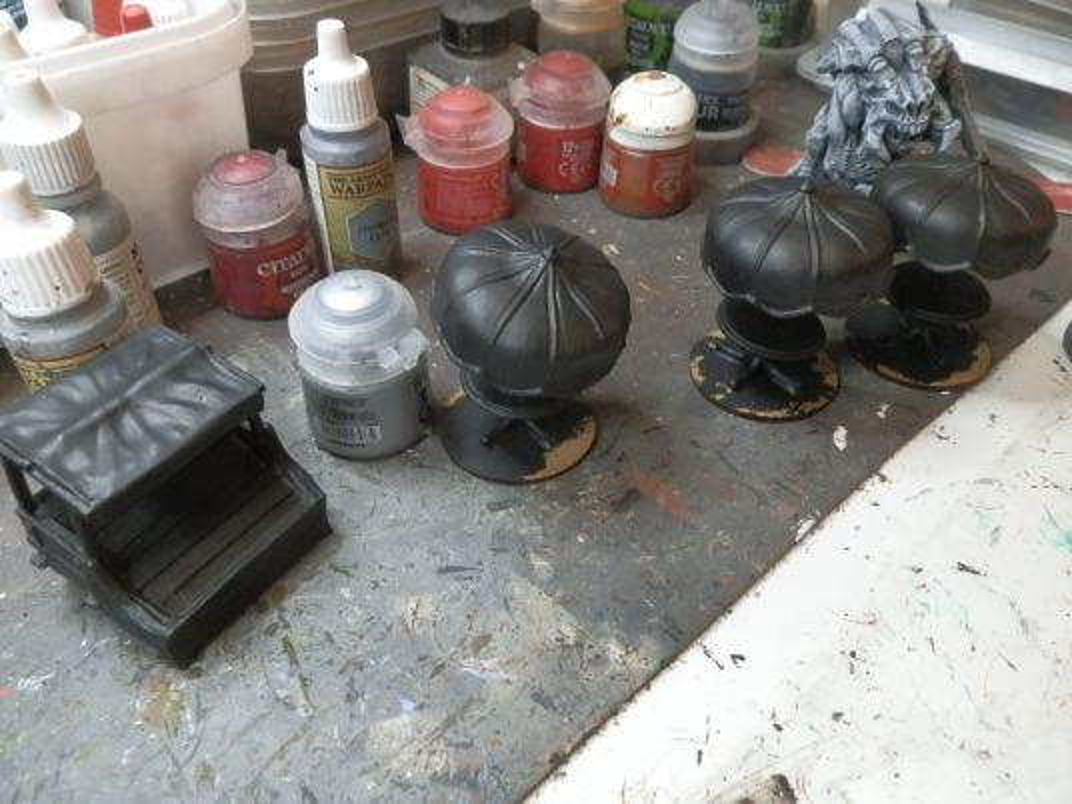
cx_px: 536
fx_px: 867
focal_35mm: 28
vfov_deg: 49.7
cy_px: 402
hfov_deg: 63.4
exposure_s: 1/80
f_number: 3.1
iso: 400
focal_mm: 5
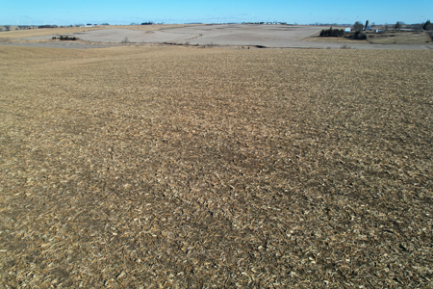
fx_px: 265
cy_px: 144
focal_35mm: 22
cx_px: 216
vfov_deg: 57.2
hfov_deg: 78.6
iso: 100
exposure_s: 1/1600
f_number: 2.8
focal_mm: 8.38
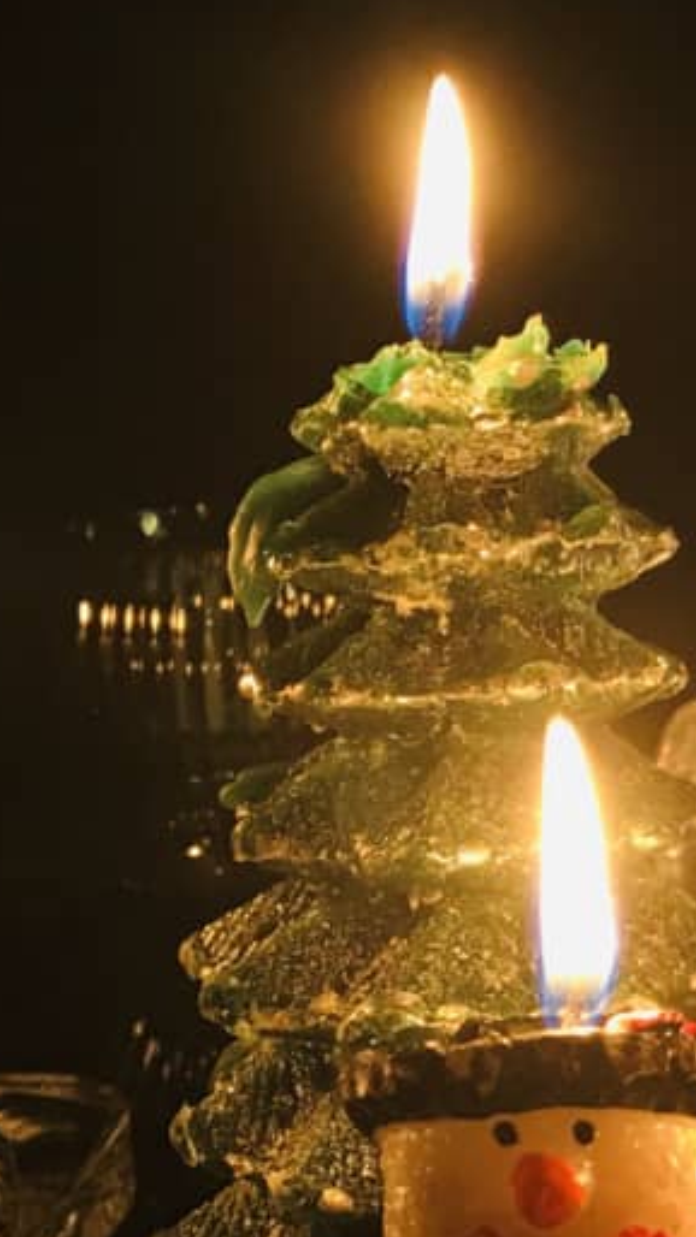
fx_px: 2494
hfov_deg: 15.4
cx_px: 812
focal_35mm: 76
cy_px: 898
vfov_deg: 27.6
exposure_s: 1/15
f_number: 1.8
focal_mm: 3.99
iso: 40
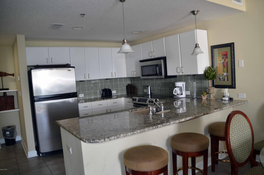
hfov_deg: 67.5
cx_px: 132
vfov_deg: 47.7
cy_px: 88
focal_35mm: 27
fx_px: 198
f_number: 3.5
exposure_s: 1/100
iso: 400
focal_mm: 18
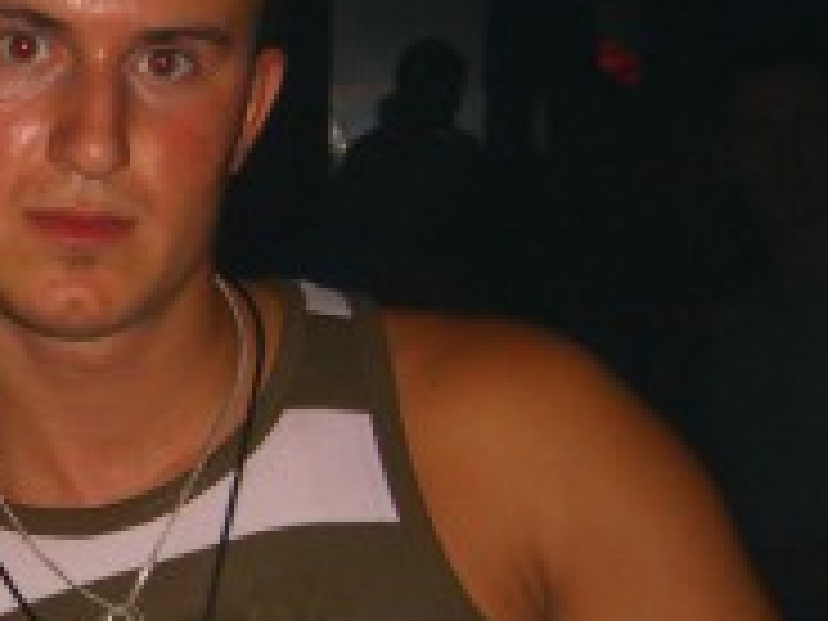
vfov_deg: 11.9
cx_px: -86
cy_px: 450
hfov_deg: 15.5
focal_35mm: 124
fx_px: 2966
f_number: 2.8
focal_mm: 7.9
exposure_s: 1/60
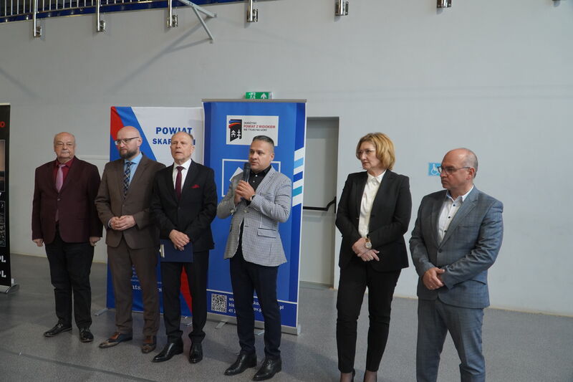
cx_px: 286
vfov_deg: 41.7
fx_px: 501
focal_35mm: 32
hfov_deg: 59.5
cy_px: 191
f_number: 4
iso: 1250
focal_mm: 21
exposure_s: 1/160
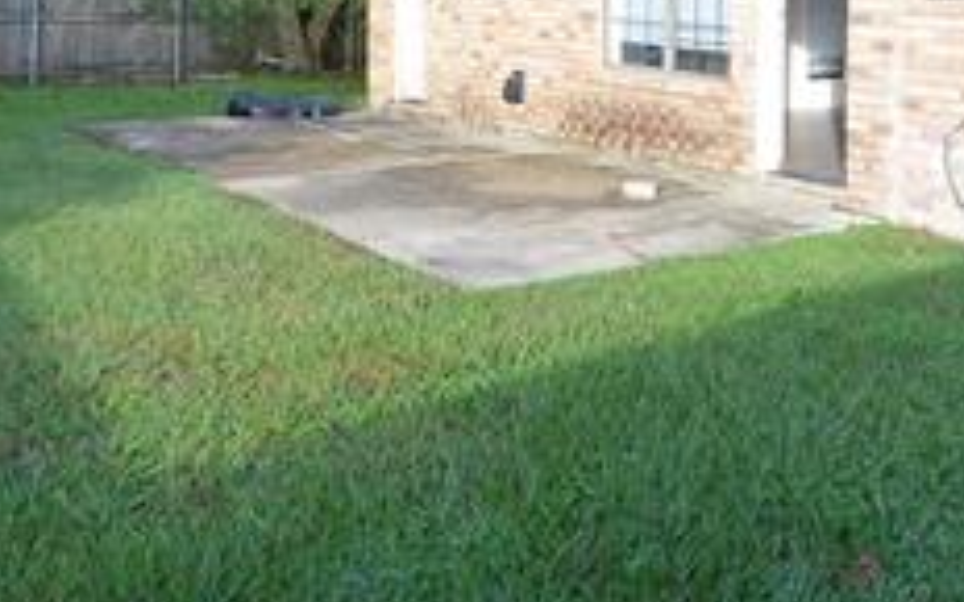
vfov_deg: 28.5
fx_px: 1103
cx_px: 927
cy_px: -15
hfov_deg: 42.0
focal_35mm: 42
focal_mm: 10
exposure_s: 1/125
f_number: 5.6
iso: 200
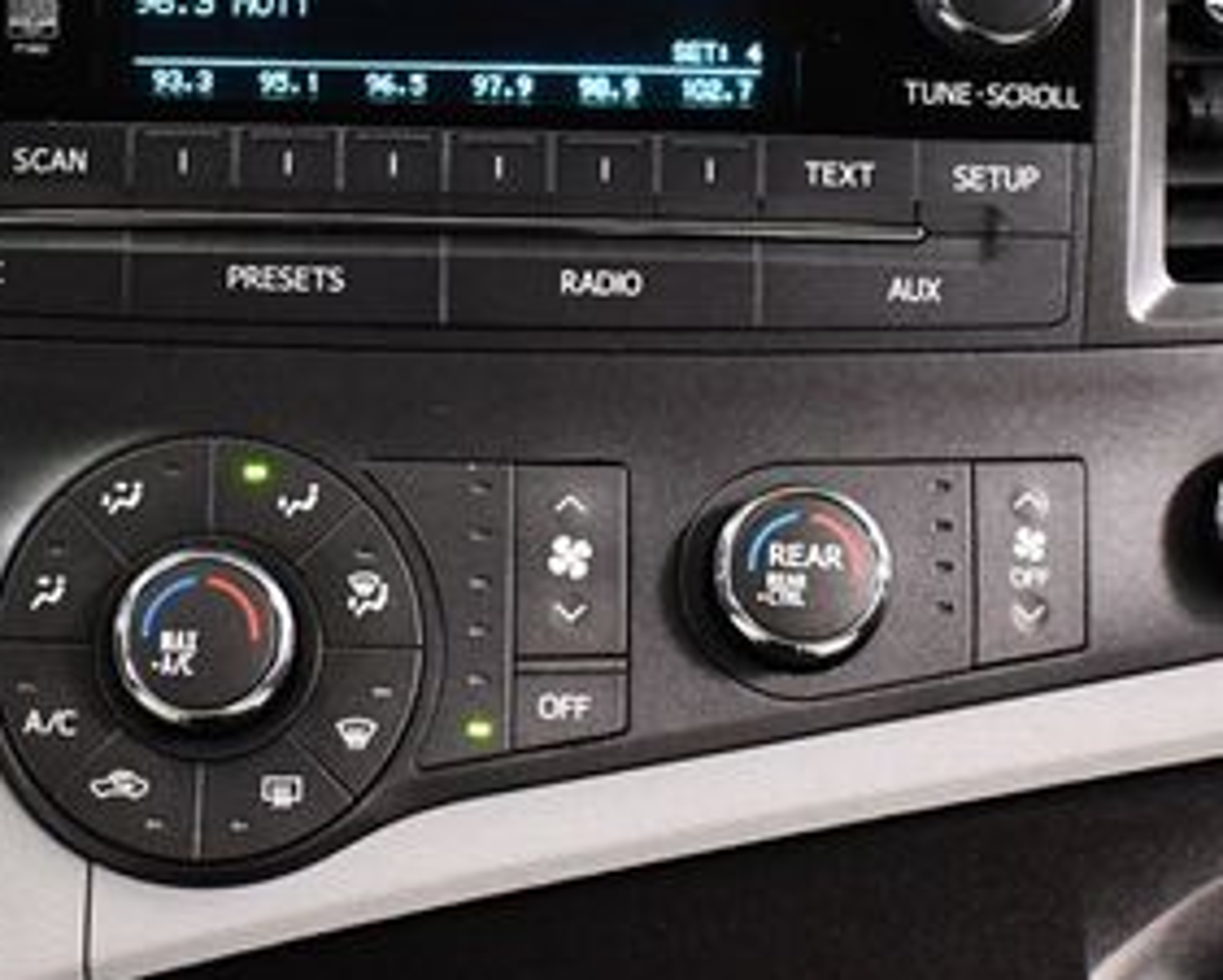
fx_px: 2788
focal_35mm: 77
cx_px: 457
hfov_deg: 24.7
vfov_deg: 19.8
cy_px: 287
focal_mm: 18
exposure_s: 1/60
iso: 3200
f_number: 3.5
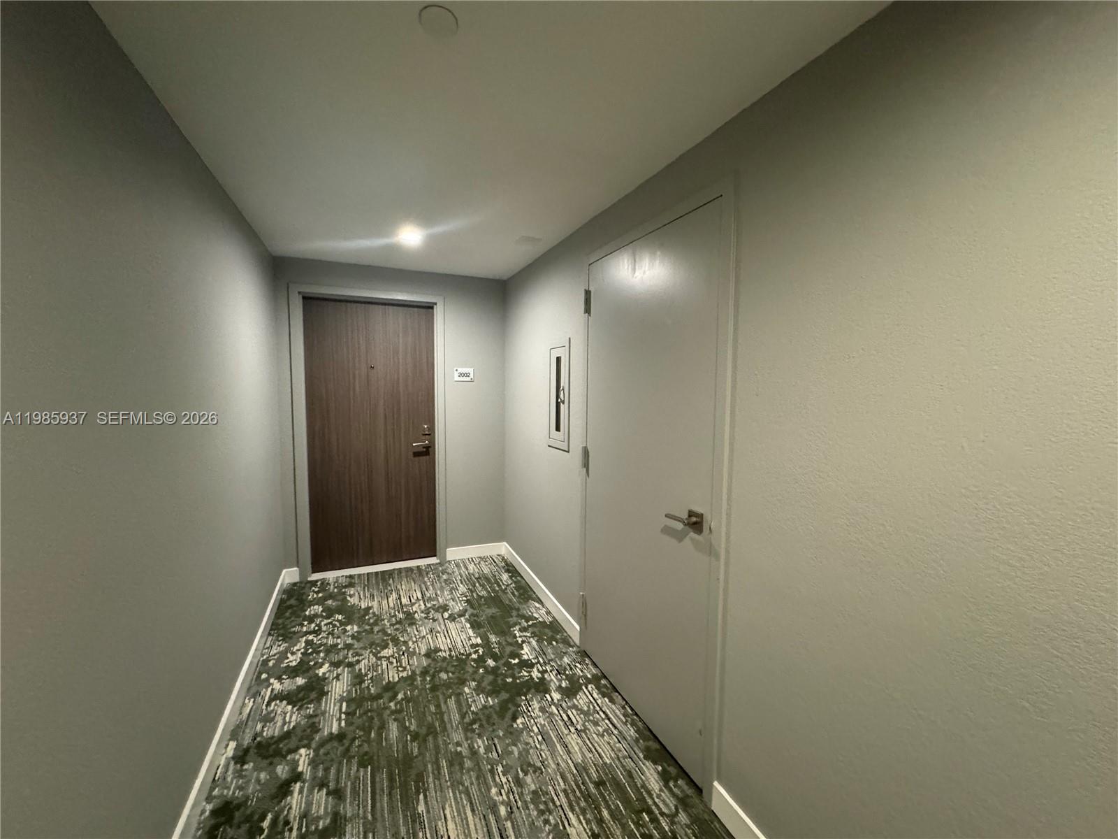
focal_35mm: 14
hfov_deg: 102.1
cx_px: 559
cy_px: 420
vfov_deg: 85.7
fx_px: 452
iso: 1000
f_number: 2.2
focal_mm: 2.22
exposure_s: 1/60
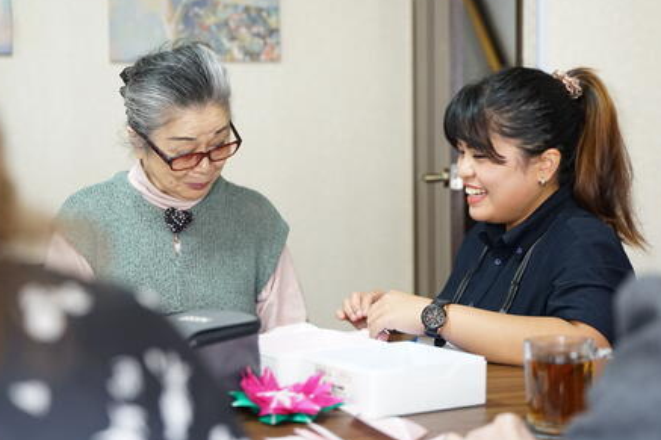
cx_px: 336
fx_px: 1285
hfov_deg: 28.9
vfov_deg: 19.4
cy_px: 171
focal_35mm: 70
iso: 2000
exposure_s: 1/160
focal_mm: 51
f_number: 2.8
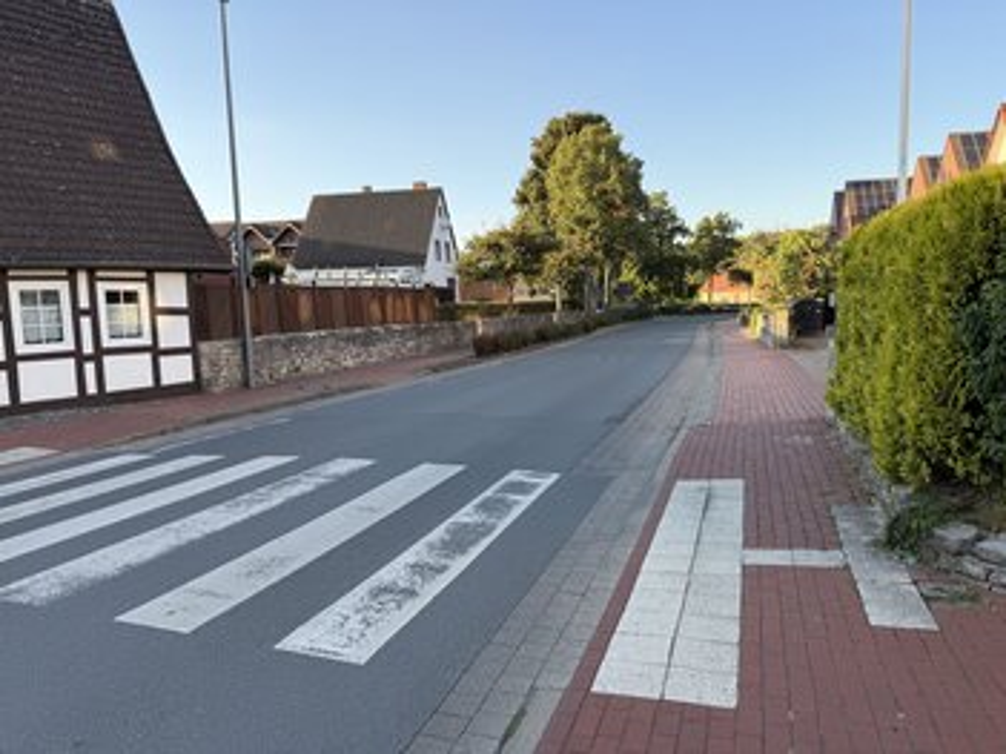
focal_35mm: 24
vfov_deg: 56.8
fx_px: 697
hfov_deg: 71.6
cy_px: 377
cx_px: 503
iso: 80
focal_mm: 6.76
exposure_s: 1/772
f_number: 1.78
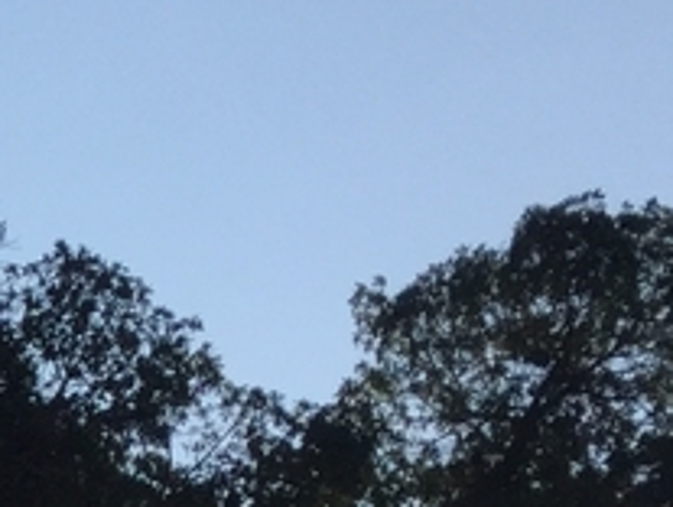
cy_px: 1199
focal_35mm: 179
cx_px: -881
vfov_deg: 7.8
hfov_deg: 9.8
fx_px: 3486
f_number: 2.2
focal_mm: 4.15
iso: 32
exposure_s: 1/2475
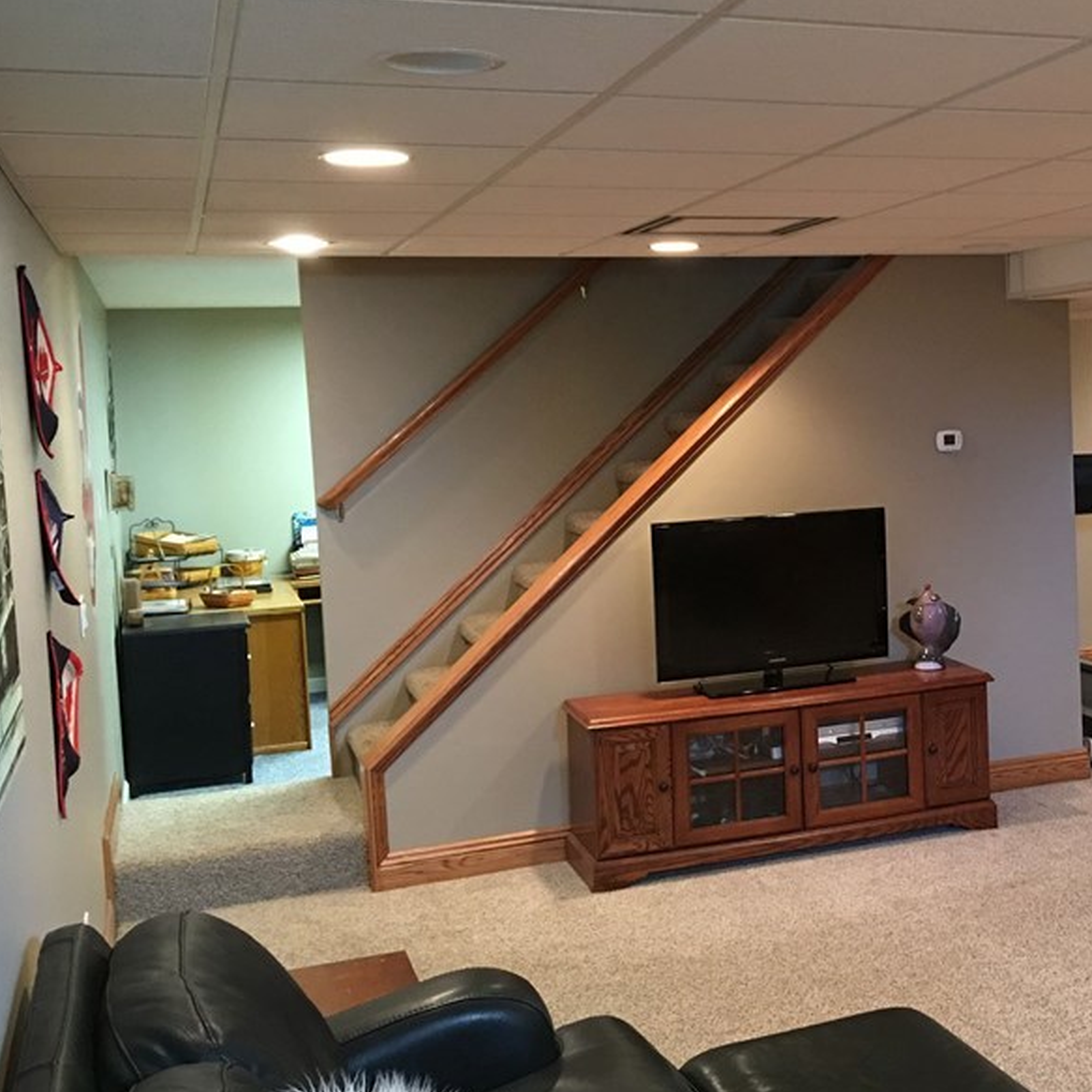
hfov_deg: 35.9
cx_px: 918
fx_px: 1606
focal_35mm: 45
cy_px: 502
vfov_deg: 37.5
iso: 100
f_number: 2.2
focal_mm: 4.15
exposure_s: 1/10
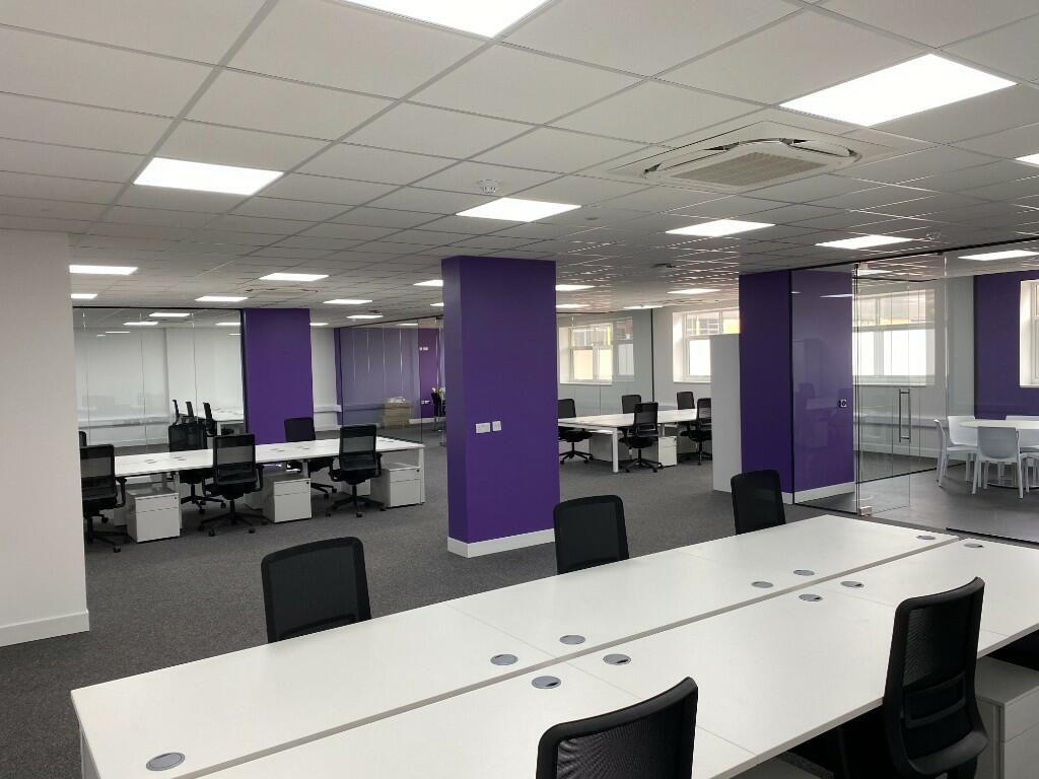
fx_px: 780
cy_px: 390
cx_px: 520
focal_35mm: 26
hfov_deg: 67.3
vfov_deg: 53.1
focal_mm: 4.25
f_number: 1.8
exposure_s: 1/100
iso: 64
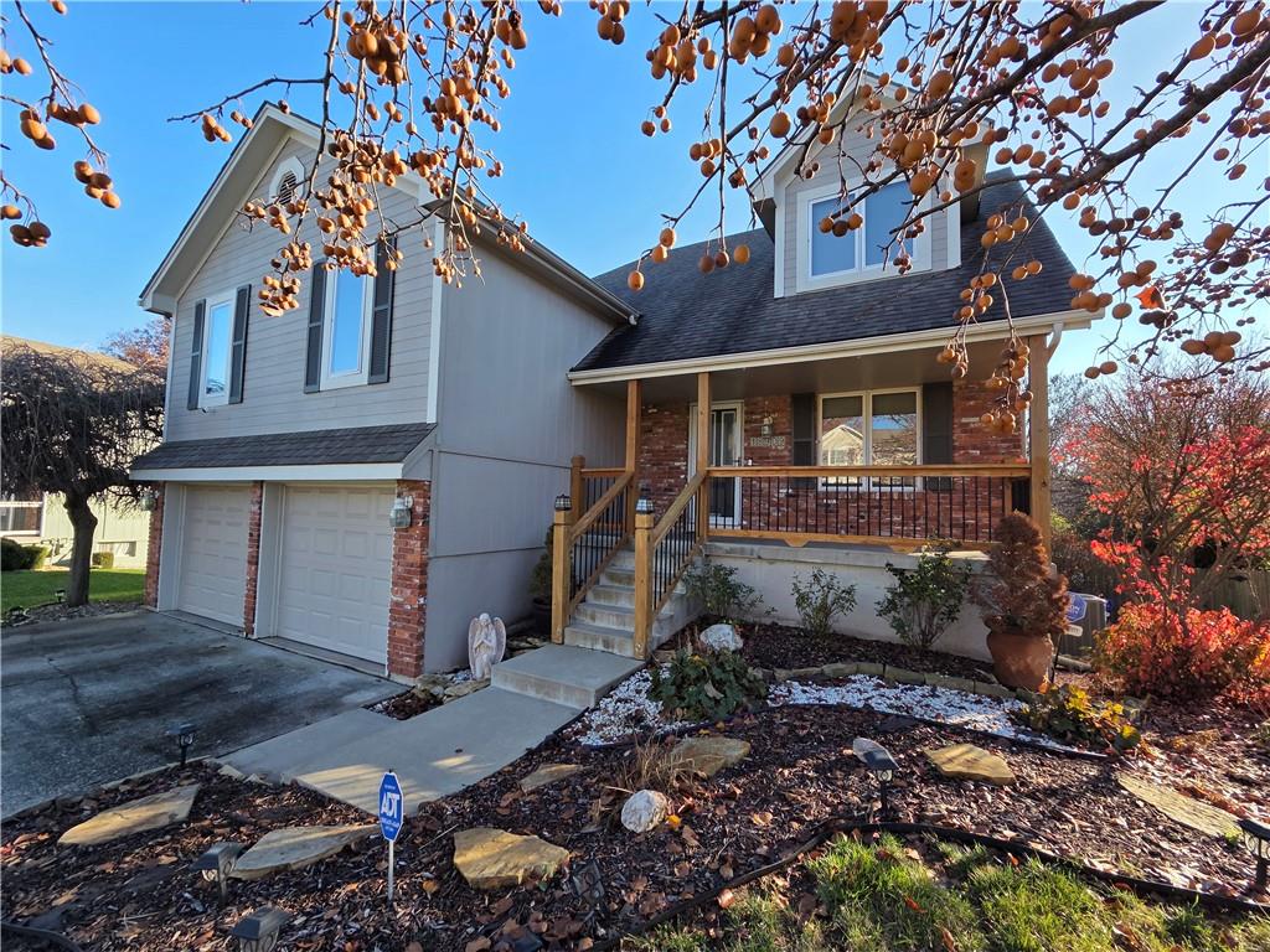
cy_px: 476
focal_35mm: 13
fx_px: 477
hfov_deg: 106.2
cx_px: 635
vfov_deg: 89.9
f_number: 2.2
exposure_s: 1/606
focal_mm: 2.2
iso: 50
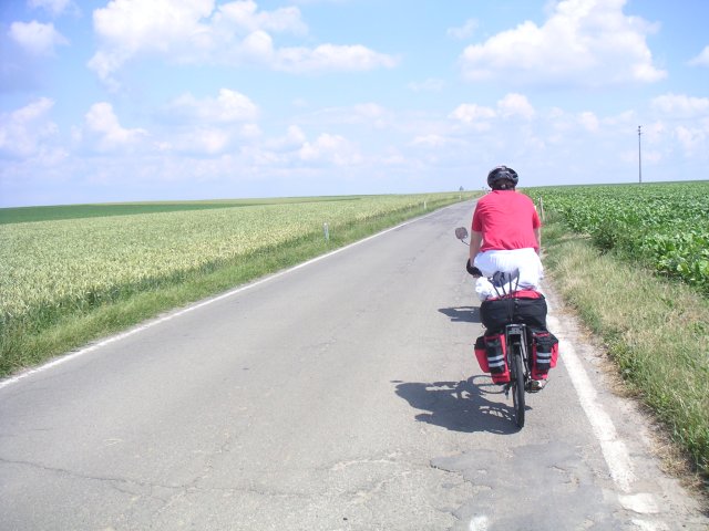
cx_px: 354
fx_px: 778
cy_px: 266
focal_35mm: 38
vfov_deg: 37.7
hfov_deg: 49.0
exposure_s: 1/750
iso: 50
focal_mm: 6
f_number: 2.8
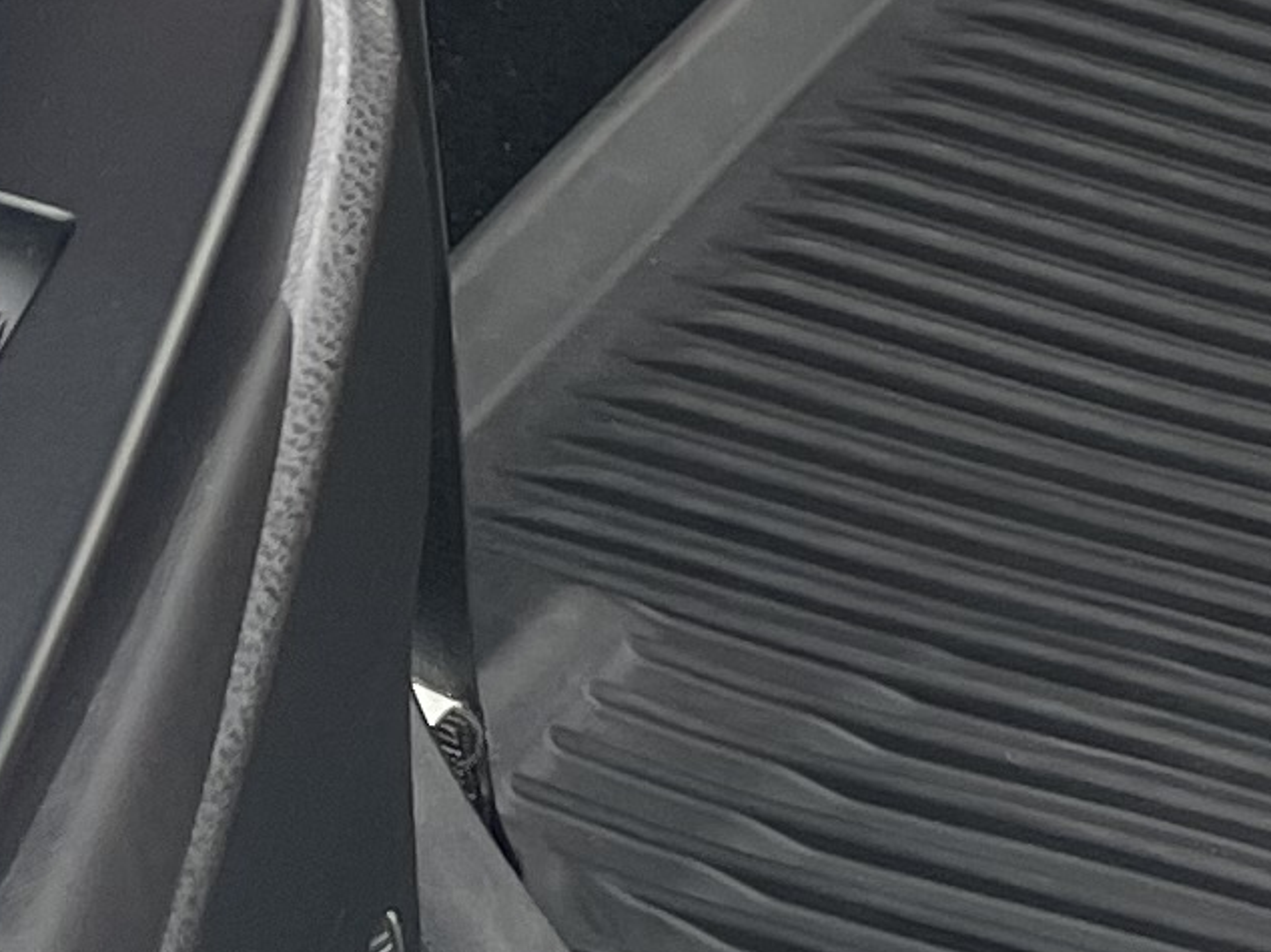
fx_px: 5836
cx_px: 2215
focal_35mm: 159
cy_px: -701
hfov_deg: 11.6
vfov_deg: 9.0
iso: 50
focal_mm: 5.1
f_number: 1.6
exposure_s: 1/121
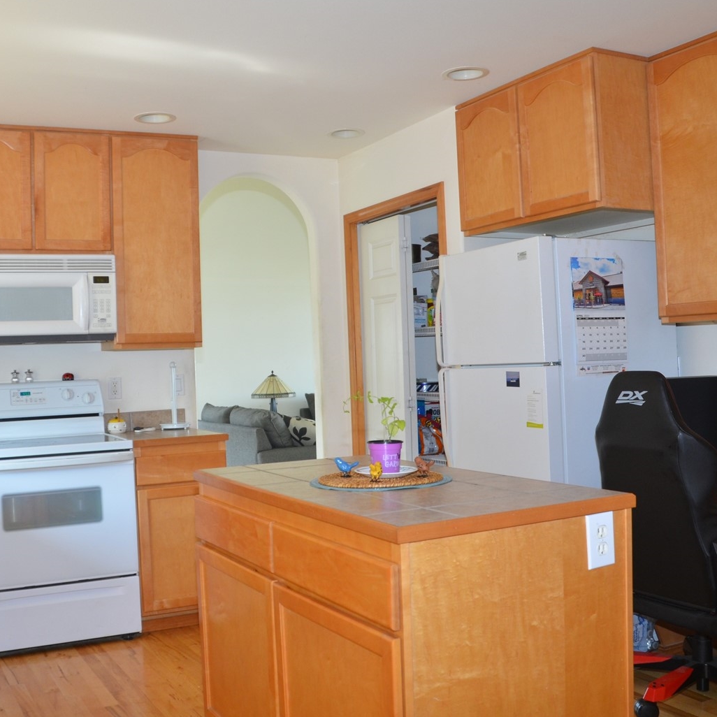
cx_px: 298
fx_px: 890
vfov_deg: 43.8
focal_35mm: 38
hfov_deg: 43.7
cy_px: 340
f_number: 4
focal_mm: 18
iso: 500
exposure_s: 1/60
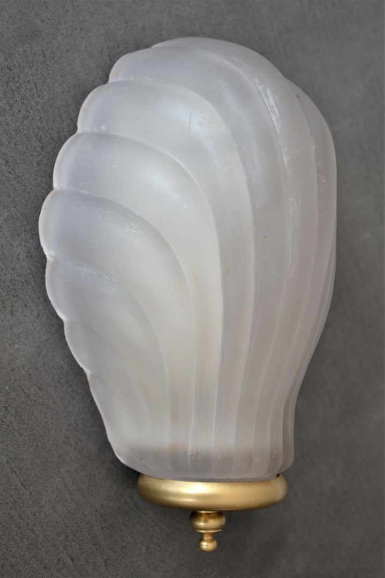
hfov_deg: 18.9
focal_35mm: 72
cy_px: 289
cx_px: 192
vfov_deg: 28.1
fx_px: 1156
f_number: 5.6
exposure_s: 1/125
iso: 360
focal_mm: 48
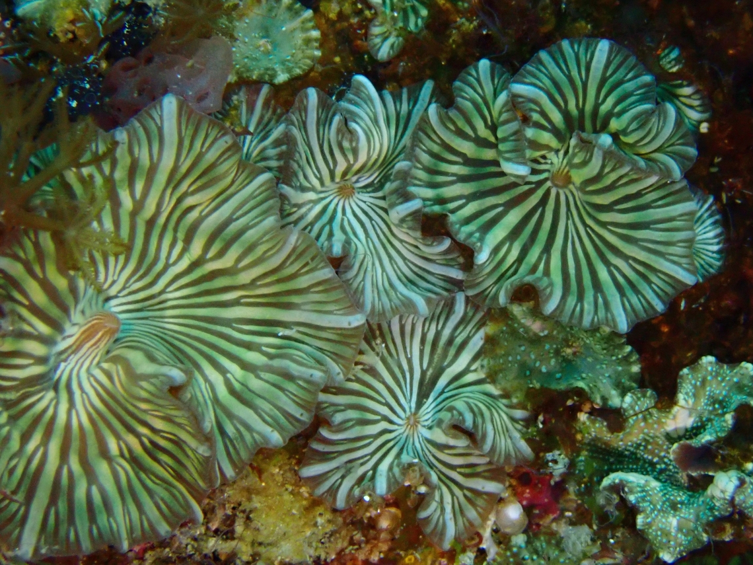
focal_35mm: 100
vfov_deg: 14.8
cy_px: 282
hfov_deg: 19.6
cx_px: 376
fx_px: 2175
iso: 1000
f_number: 6.3
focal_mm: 18
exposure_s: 1/200
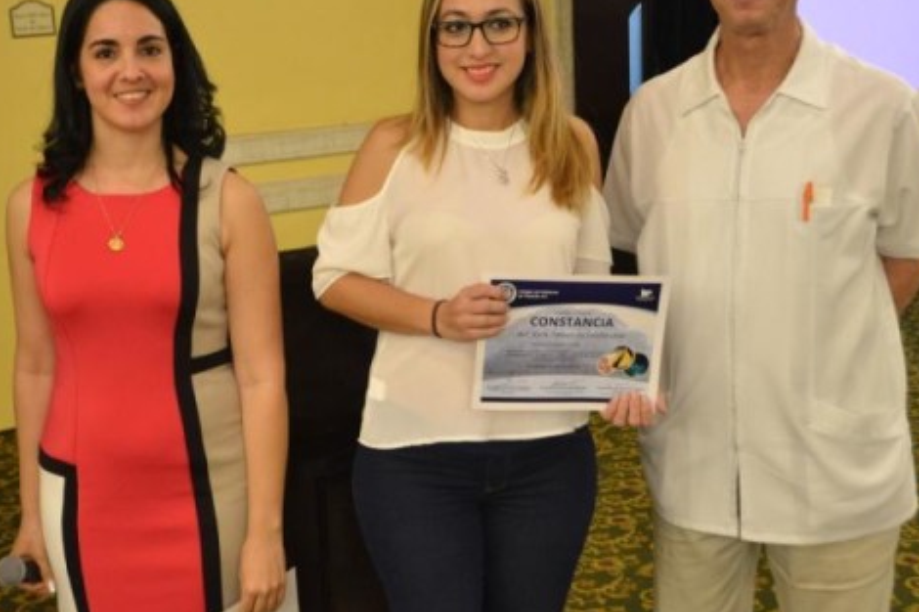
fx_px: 1250
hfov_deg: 40.1
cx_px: 348
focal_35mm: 49
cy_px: 276
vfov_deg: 27.5
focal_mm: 20
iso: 1100
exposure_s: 1/15
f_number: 4
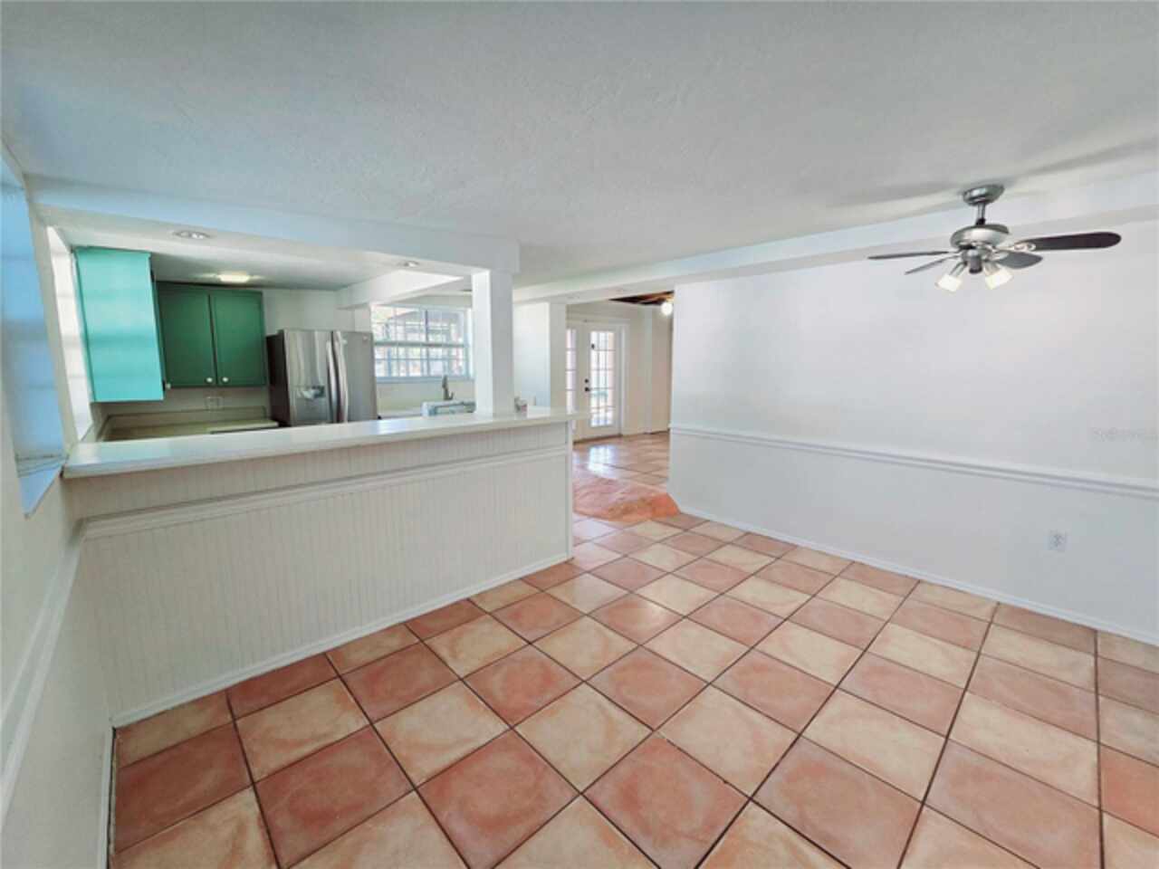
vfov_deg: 89.9
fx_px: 435
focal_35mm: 13
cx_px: 580
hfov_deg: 106.2
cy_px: 434
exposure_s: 1/60.2
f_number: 2.2
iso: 100
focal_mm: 2.2
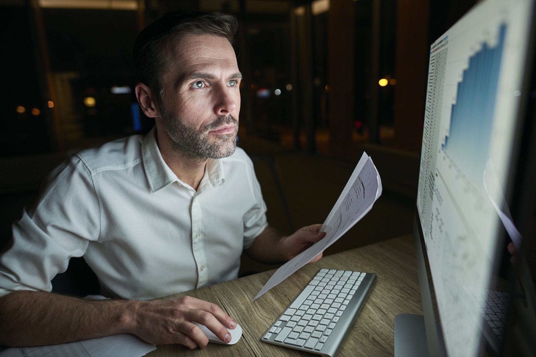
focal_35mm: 24
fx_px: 357
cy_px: 178
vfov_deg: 53.2
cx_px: 268
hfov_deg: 73.7
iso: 400
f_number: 2.2
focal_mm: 24
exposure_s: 1/100
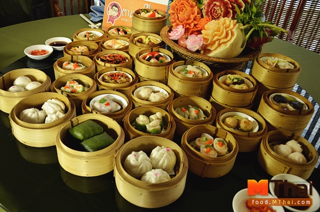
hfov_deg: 57.3
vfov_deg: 39.8
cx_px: 160
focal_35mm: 33
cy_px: 106
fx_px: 293
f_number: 3.8
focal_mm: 22
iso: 320
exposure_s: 1/60
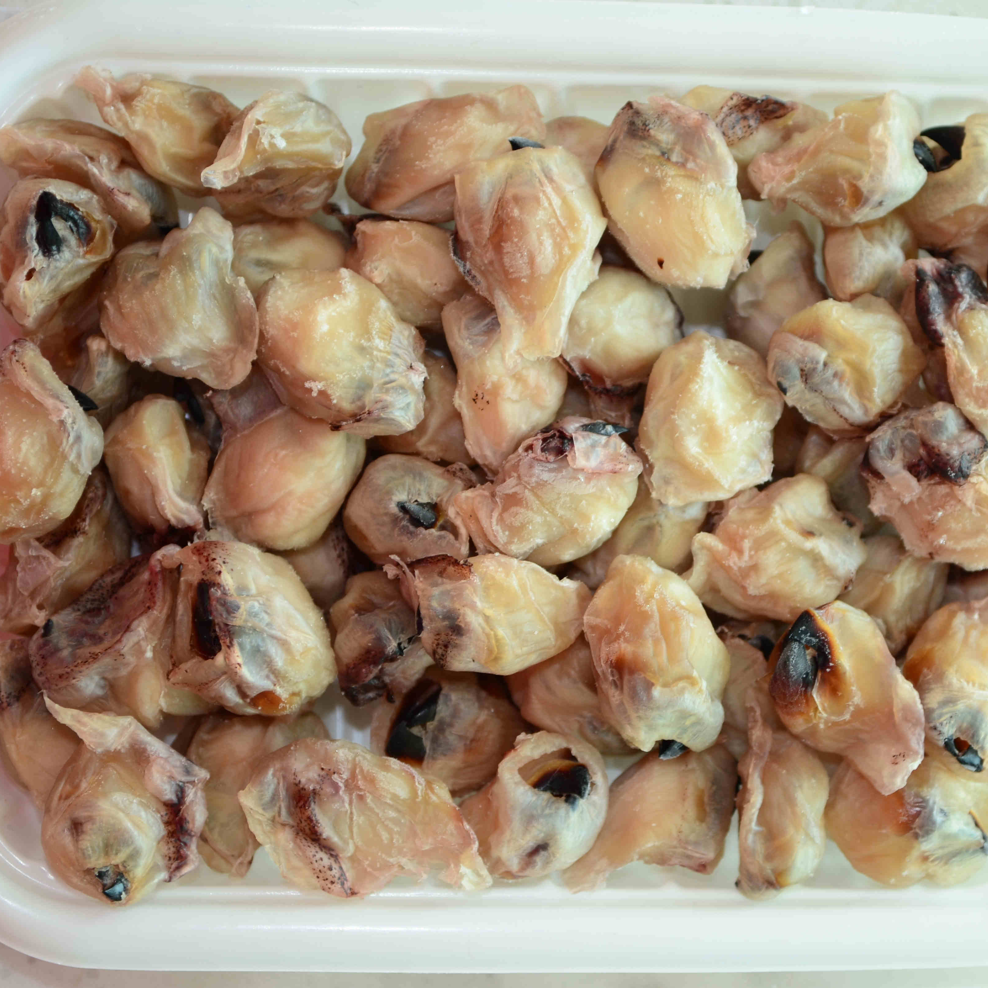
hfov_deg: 19.2
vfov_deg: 19.3
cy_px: 491
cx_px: 650
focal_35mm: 90
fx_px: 2906
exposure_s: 1/20
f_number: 5.3
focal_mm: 46
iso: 125
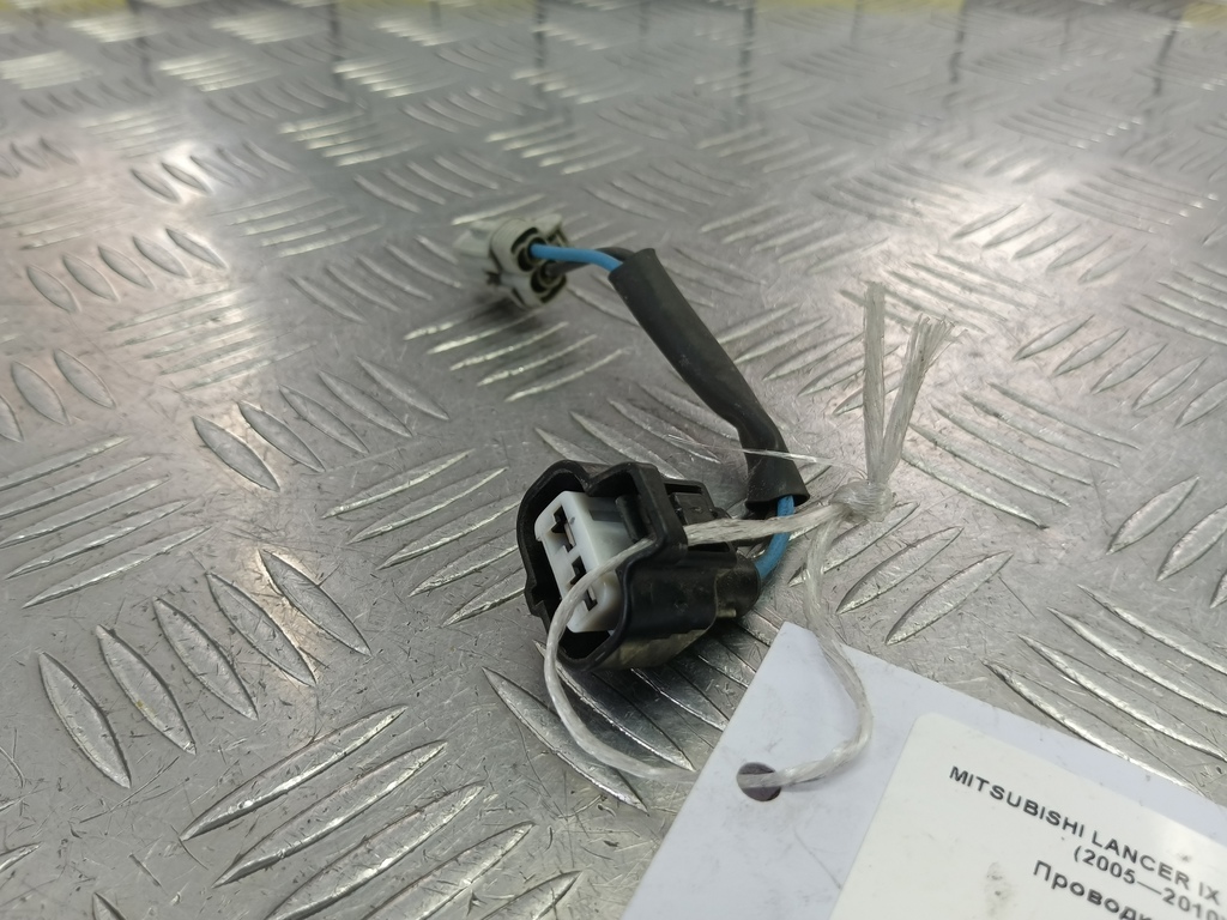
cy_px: 460
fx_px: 957
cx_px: 614
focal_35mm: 27
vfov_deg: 51.4
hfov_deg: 65.3
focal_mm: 4.11
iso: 94
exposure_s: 1/50
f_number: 1.6
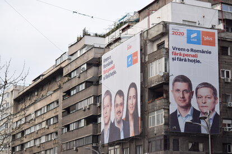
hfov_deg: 24.6
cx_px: 116
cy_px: 77
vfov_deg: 16.6
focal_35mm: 82
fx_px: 532
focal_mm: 55
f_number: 7.1
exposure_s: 1/320
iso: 200
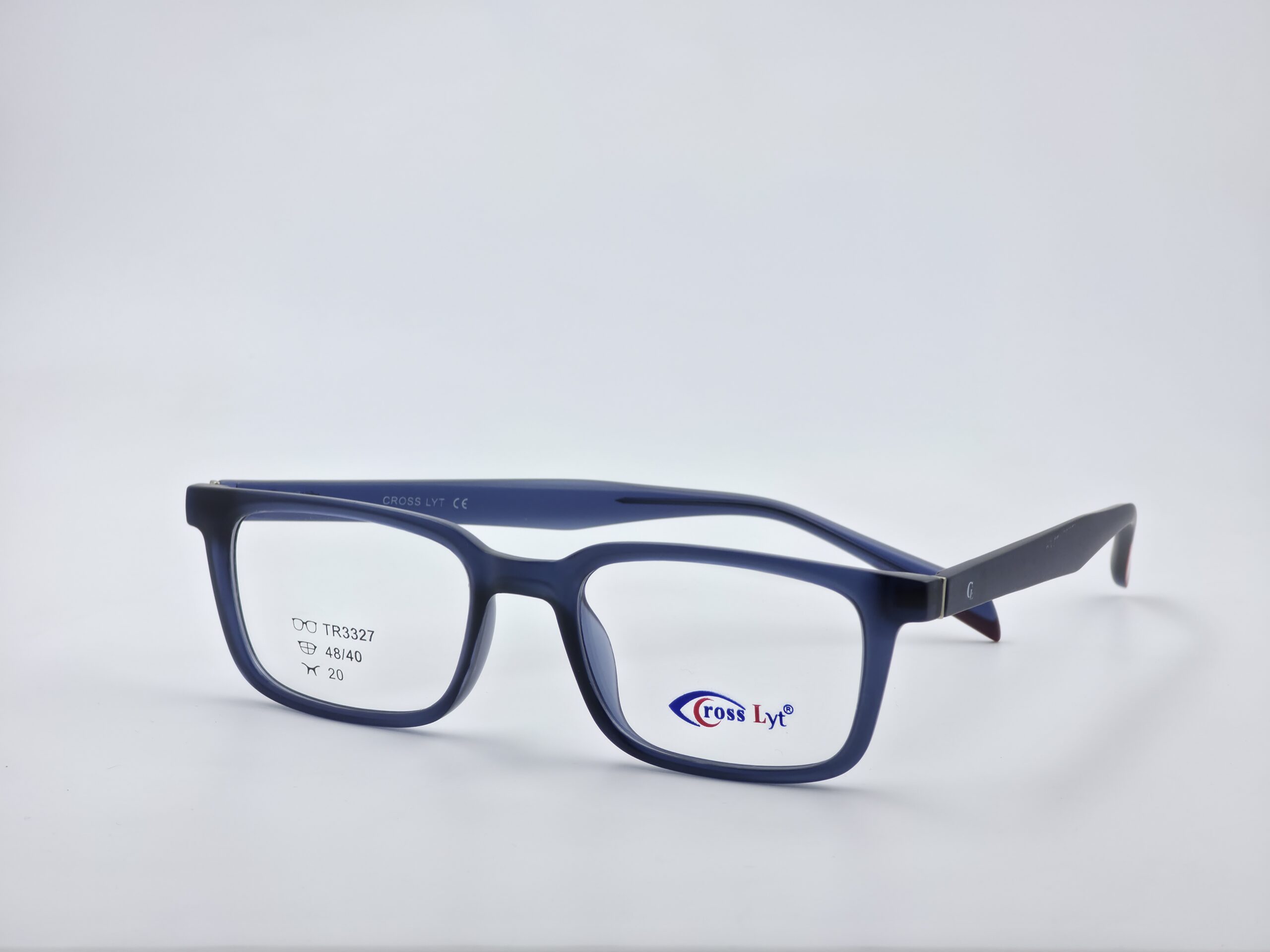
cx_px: 635
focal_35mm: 115
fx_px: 4219
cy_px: 476
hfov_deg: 17.1
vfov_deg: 12.9
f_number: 3.4
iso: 32
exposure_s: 1/155
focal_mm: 18.6
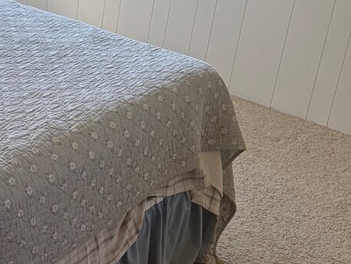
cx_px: 24
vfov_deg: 19.6
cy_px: 83
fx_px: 761
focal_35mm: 75
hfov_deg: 25.1
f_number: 1.78
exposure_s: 1/99
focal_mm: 6.76
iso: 200
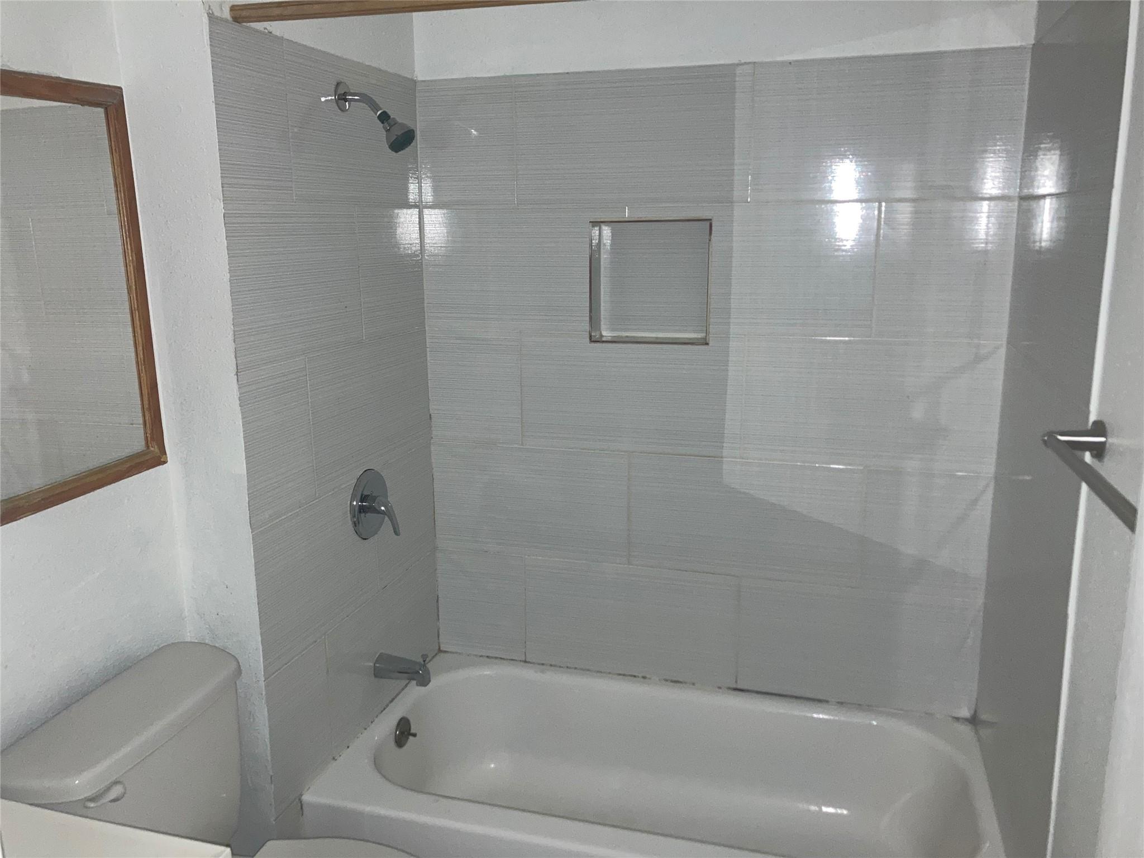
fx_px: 925
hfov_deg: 63.4
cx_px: 572
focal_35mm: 28
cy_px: 429
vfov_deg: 49.7
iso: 100
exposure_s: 1/12
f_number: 1.8
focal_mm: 3.99
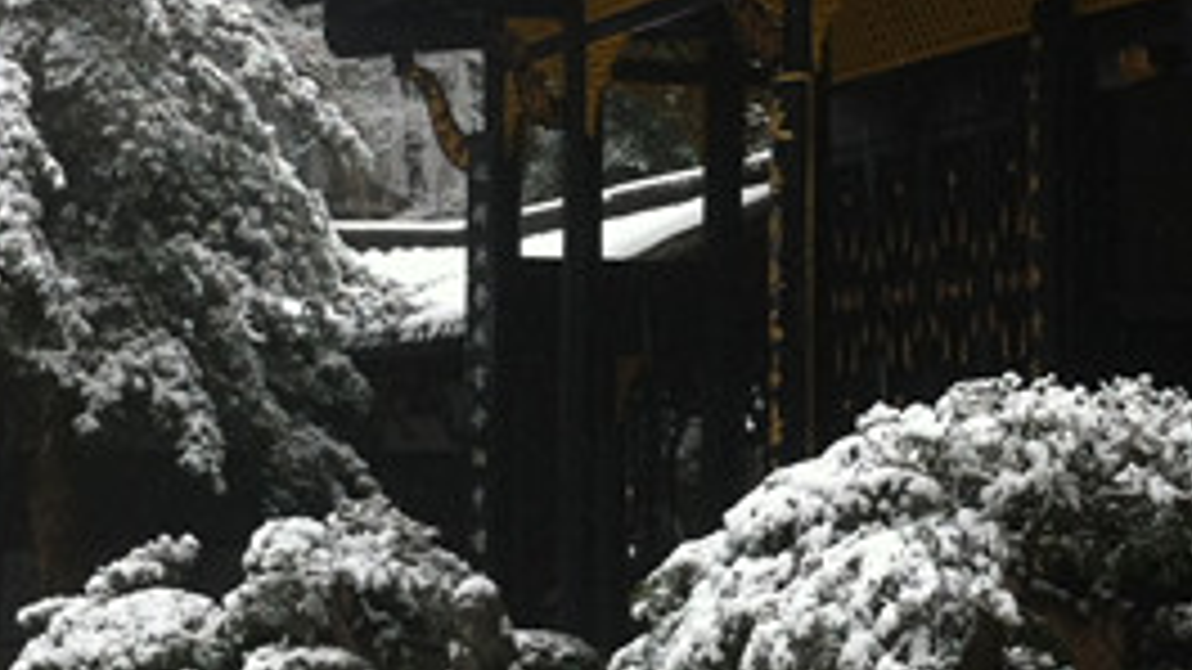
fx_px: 3634
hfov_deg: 18.5
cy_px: 182
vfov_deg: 10.5
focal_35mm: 115
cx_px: 904
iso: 80
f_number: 2.8
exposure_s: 1/127
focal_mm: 3.85
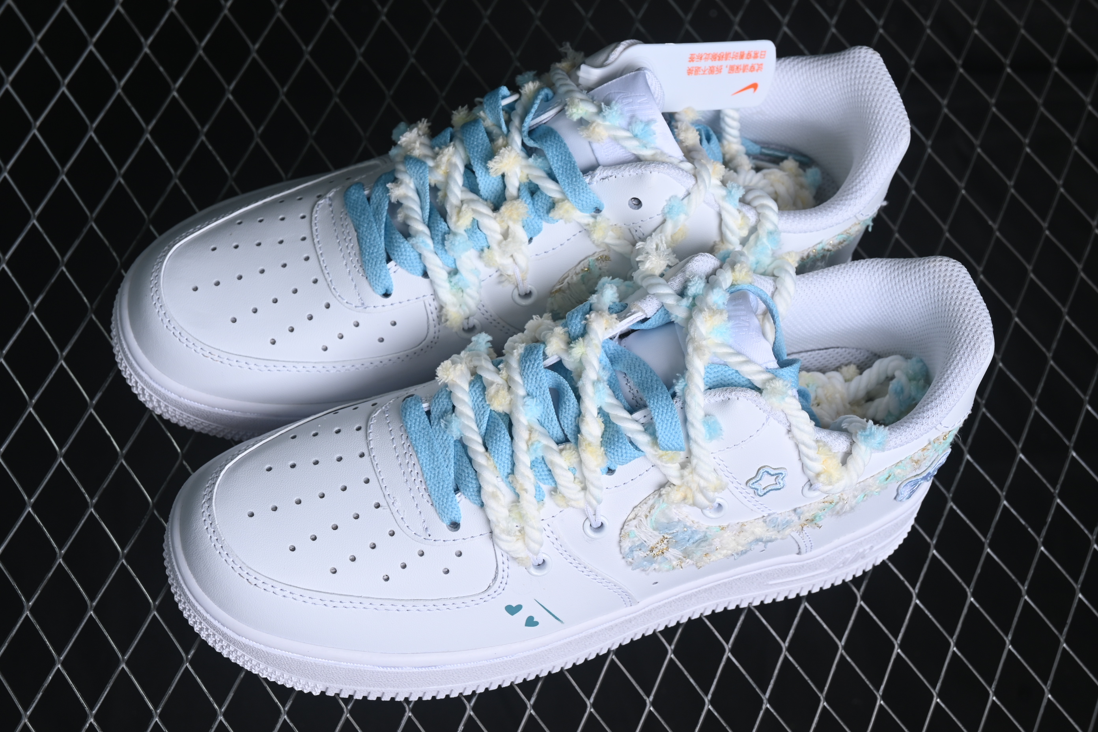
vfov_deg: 18.2
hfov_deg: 27.0
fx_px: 2287
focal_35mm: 75
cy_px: 366
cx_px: 549
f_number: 8
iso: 160
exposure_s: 1/60
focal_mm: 50
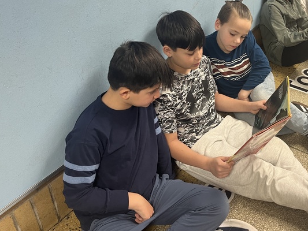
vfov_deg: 36.3
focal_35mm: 39
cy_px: 71
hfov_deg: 46.6
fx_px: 347
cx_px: 220
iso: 160
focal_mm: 5.1
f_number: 1.6
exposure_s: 1/60
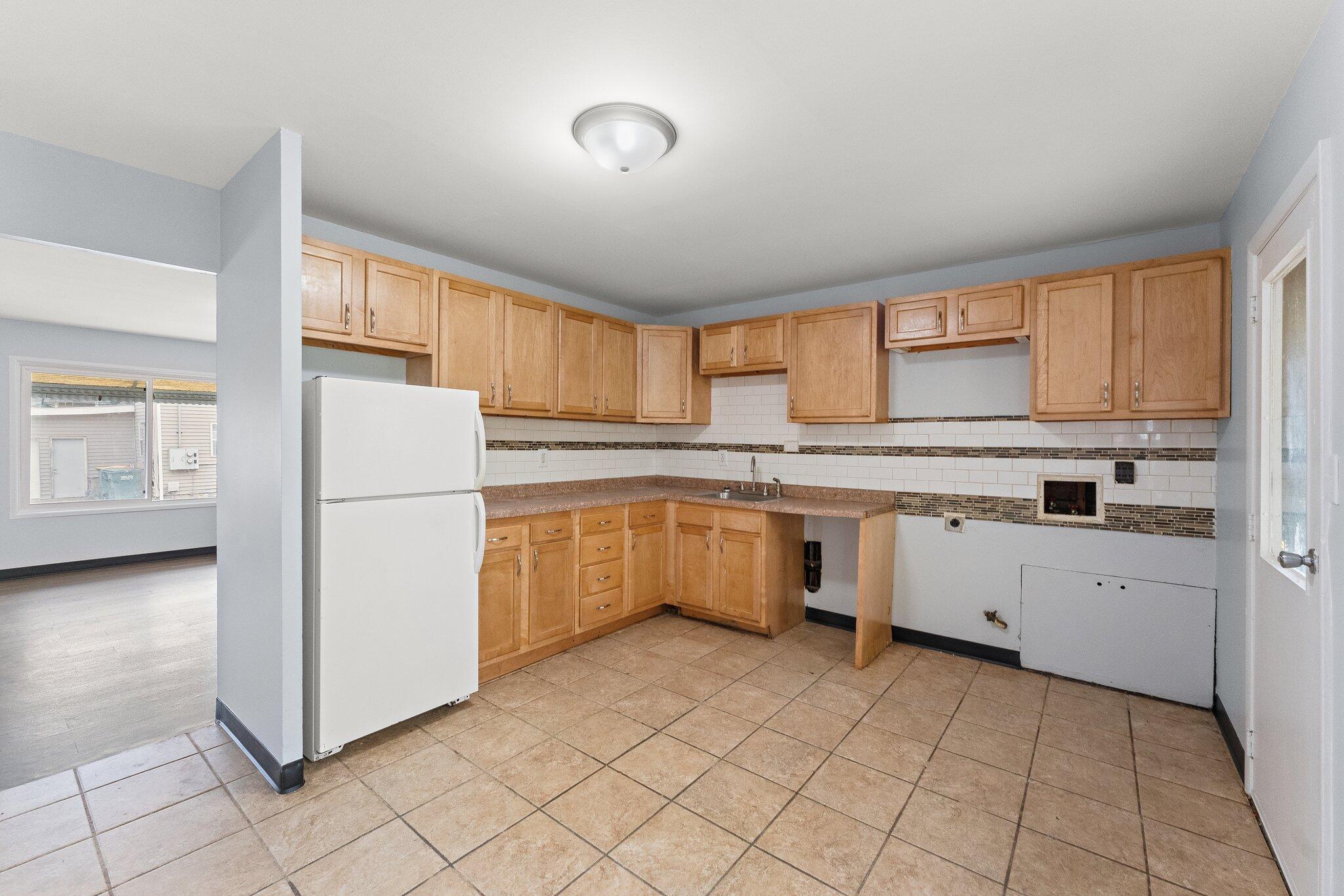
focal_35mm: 14
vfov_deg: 81.2
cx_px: 672
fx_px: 523
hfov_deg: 104.3
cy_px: 448
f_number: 8
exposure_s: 1/40
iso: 3200
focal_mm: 14
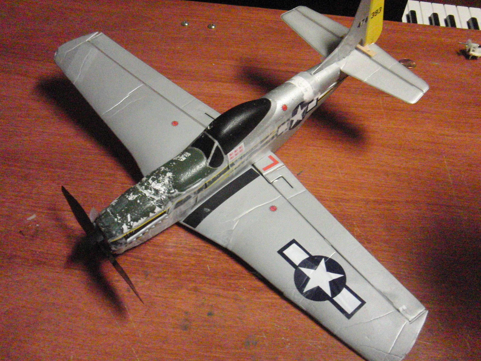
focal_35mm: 38
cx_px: 240
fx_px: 528
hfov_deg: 49.0
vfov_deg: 37.7
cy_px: 180
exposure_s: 1/60
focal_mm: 6.66
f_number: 3.9
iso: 1600
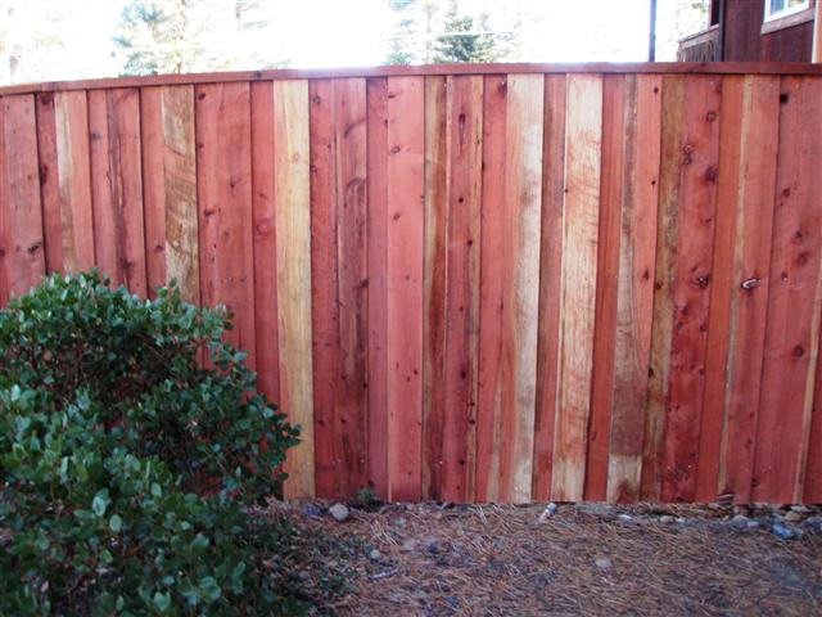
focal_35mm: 38
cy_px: 308
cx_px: 411
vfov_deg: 37.7
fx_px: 902
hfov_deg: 49.0
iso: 100
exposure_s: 1/30
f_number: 3.5
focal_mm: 6.7
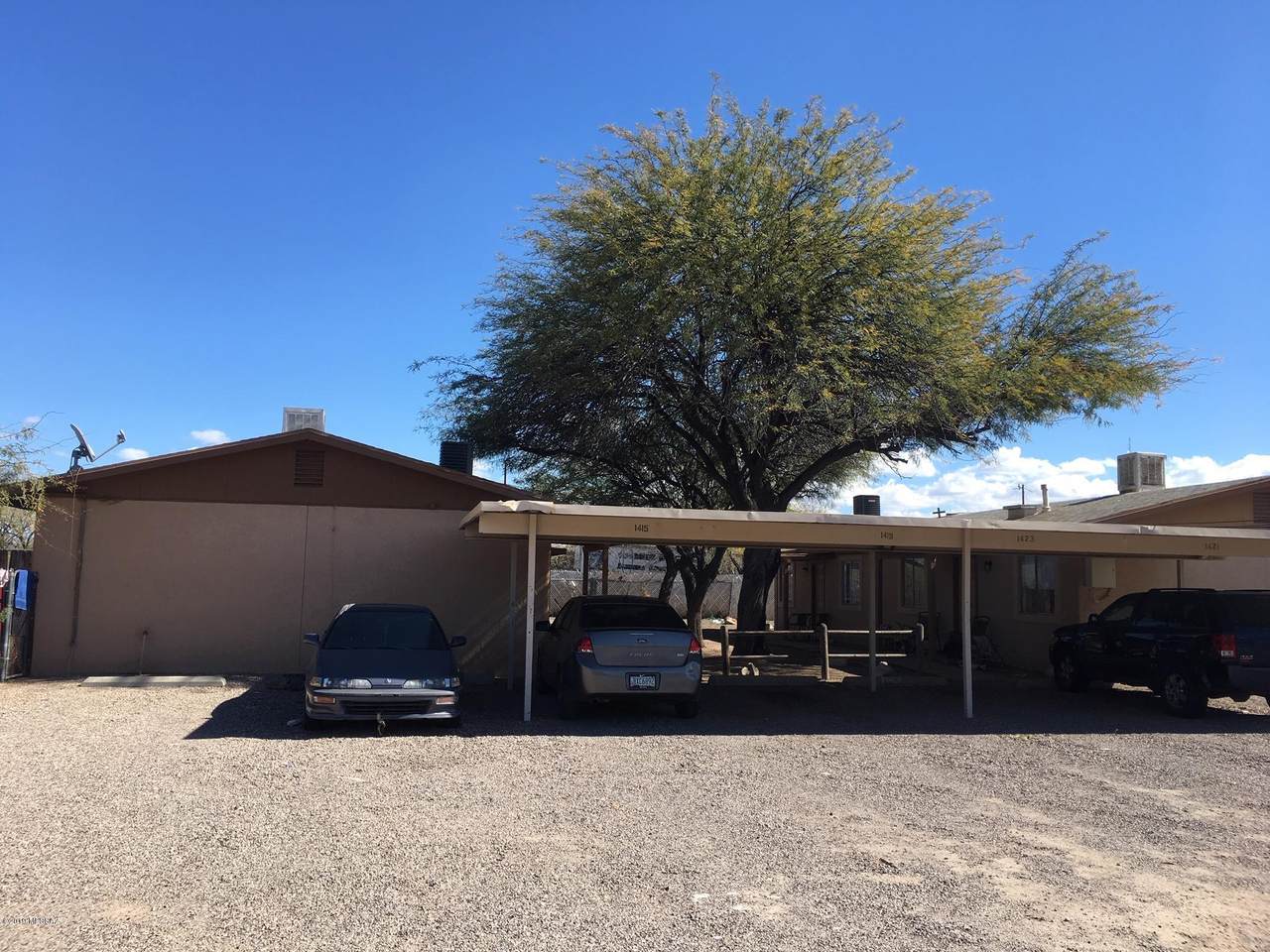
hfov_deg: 61.7
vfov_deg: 48.2
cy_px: 476
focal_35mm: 29
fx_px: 1064
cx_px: 635
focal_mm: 4.15
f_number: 2.2
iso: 25
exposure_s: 1/974
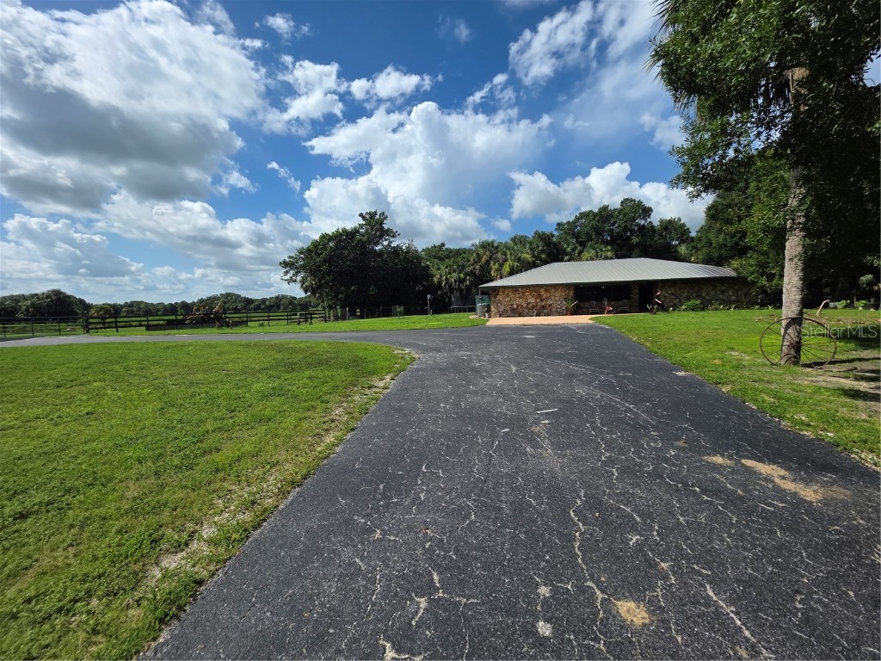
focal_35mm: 13
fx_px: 331
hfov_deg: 106.2
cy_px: 330
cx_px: 440
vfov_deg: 89.9
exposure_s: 1/3427
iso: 40
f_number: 1.9
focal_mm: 2.2
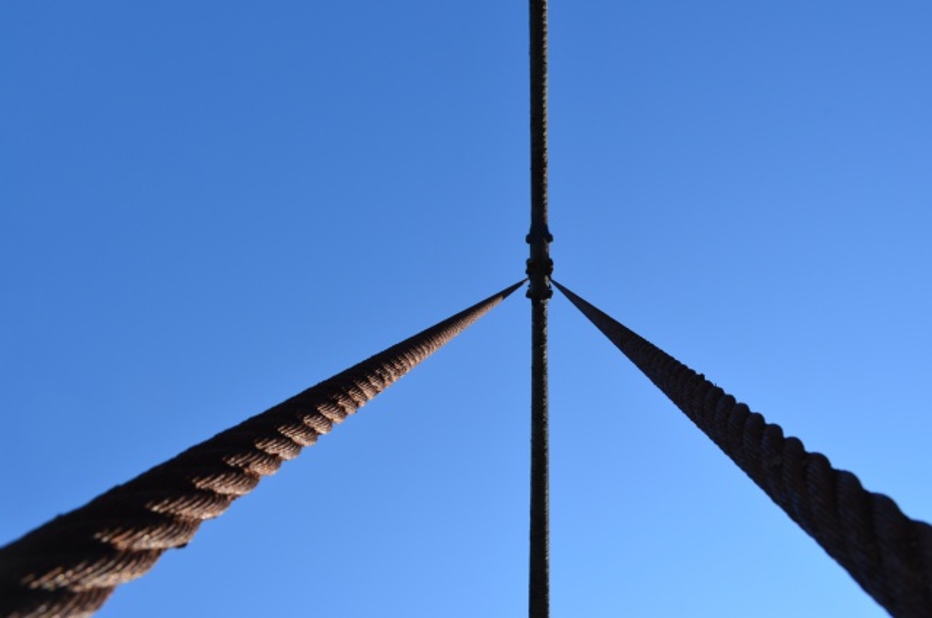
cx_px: 466
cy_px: 309
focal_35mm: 27
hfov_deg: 67.5
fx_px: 698
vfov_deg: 47.7
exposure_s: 1/125
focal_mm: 18
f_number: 11
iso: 200
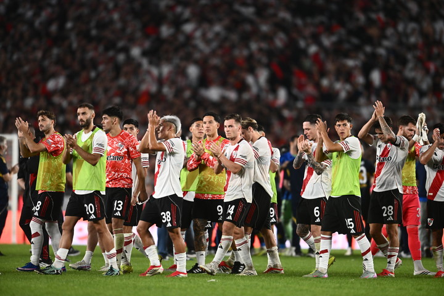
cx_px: 222
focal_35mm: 400
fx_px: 4933
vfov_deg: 3.4
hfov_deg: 5.2
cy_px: 148
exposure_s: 1/1250
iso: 2000
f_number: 2.8
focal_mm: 400
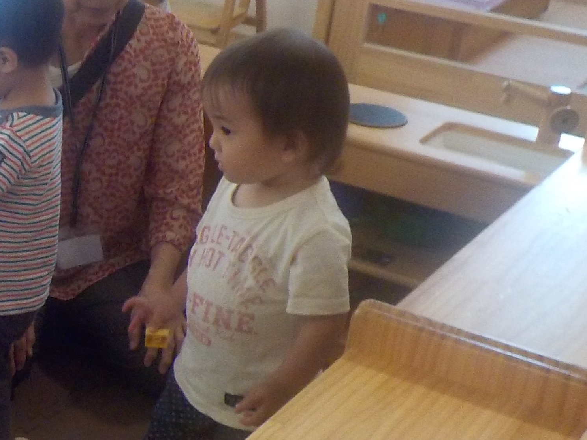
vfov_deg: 17.6
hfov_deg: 21.1
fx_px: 1424
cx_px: -184
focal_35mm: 84
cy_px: 248
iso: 280
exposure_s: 1/30
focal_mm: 4.1
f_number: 3.3
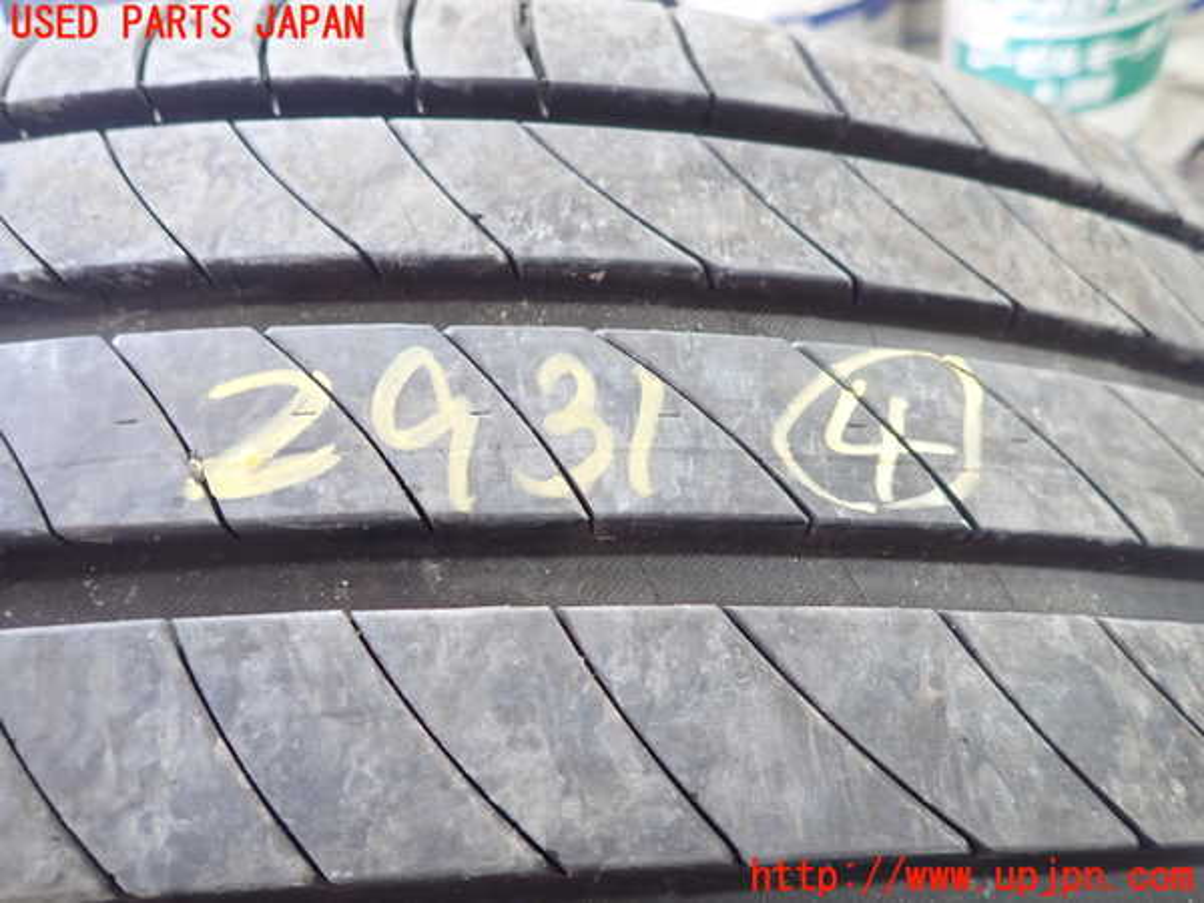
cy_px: 452
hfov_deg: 69.4
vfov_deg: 54.9
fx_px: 870
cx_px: 602
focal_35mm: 25
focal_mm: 4.5
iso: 320
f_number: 2
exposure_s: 1/30
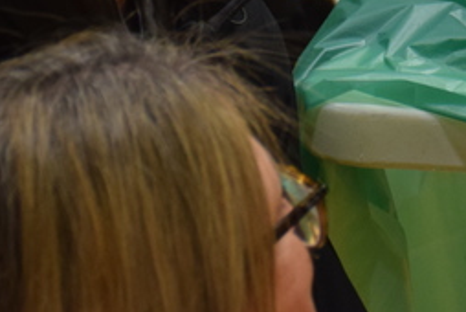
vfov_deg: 4.7
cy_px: -274
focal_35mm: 290
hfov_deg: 7.0
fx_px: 3758
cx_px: 682
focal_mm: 48
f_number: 4.5
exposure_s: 1/60
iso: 640
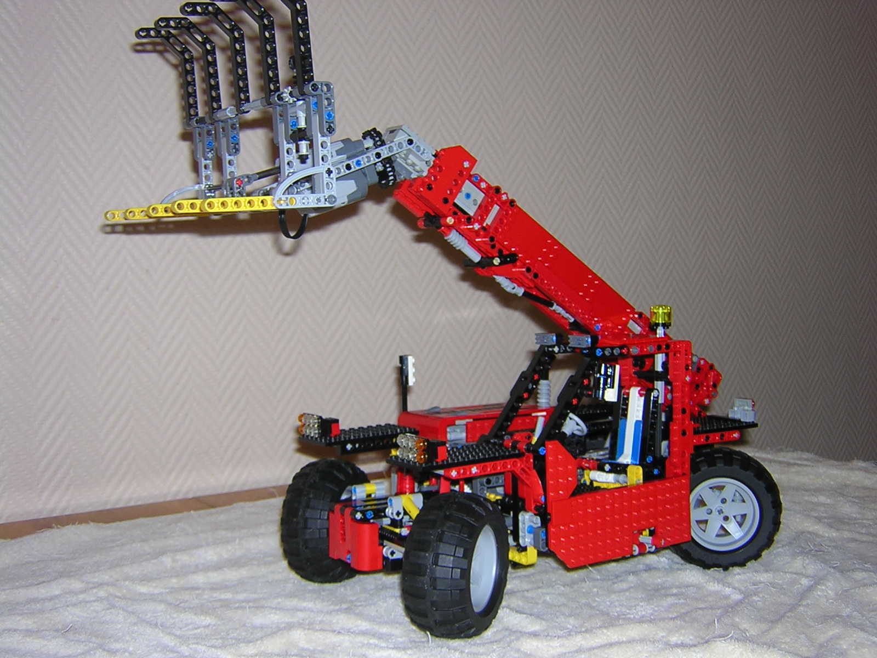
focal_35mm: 40
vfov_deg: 36.0
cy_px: 329
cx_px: 438
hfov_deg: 46.8
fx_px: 1013
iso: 100
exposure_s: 1/60.1
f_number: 2.7
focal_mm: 5.2
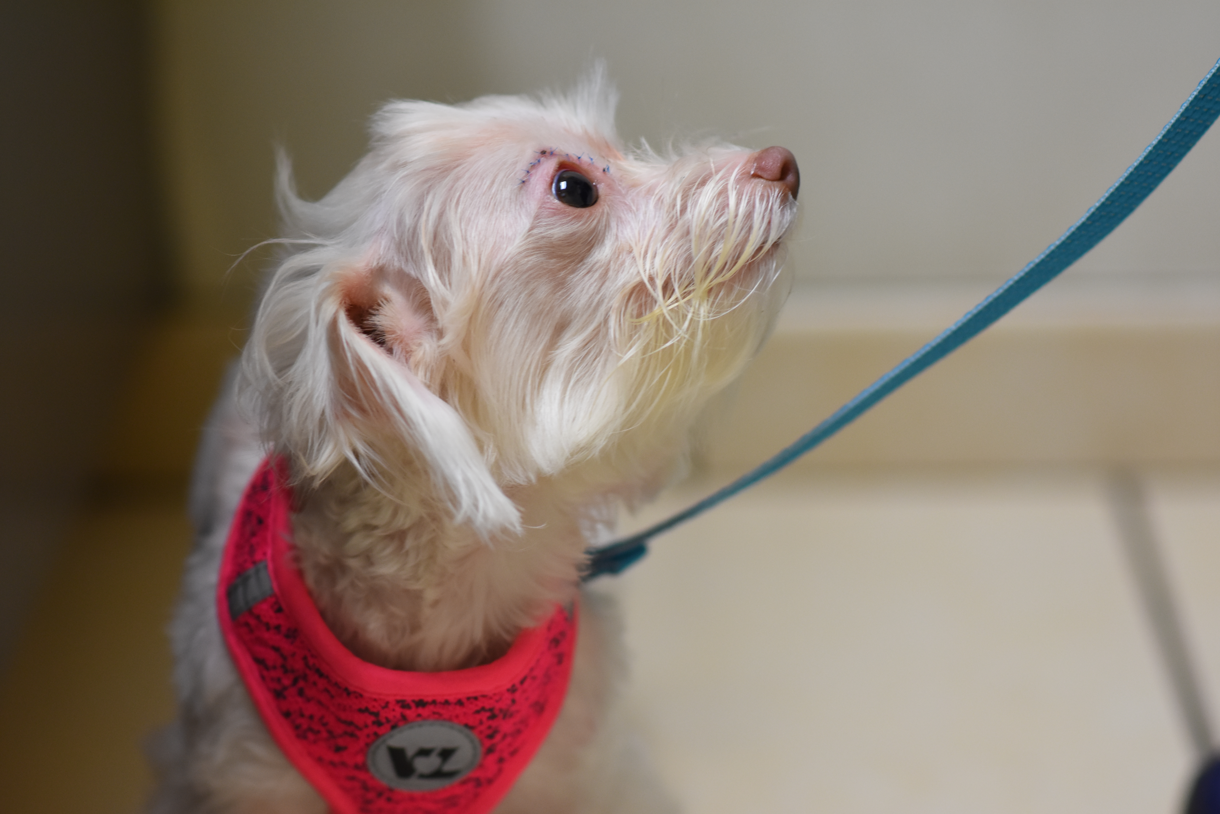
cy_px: 407
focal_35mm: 128
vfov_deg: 10.8
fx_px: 4320
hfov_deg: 16.1
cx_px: 610
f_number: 2.5
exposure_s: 1/200
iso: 800
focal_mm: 85
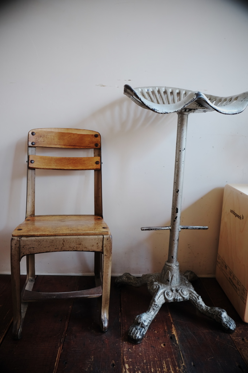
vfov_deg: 67.4
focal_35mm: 27
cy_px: 186
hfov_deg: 47.9
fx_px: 279
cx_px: 124
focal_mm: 18
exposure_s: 1/14
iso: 320
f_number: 2.8
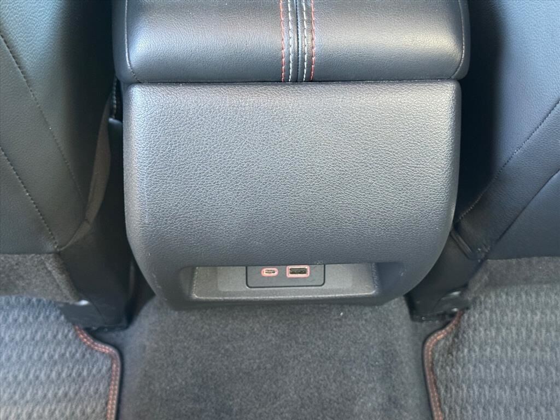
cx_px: 280
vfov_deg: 30.3
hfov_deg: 39.7
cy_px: 210
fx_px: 777
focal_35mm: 48
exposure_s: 1/55
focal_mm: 6.76
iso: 250
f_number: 1.78
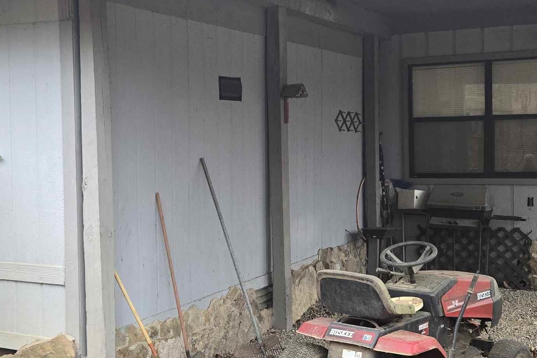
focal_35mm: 53
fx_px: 790
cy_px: 187
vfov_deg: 25.5
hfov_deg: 37.5
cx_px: 280
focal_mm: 5.4
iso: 160
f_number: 1.8
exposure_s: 1/180
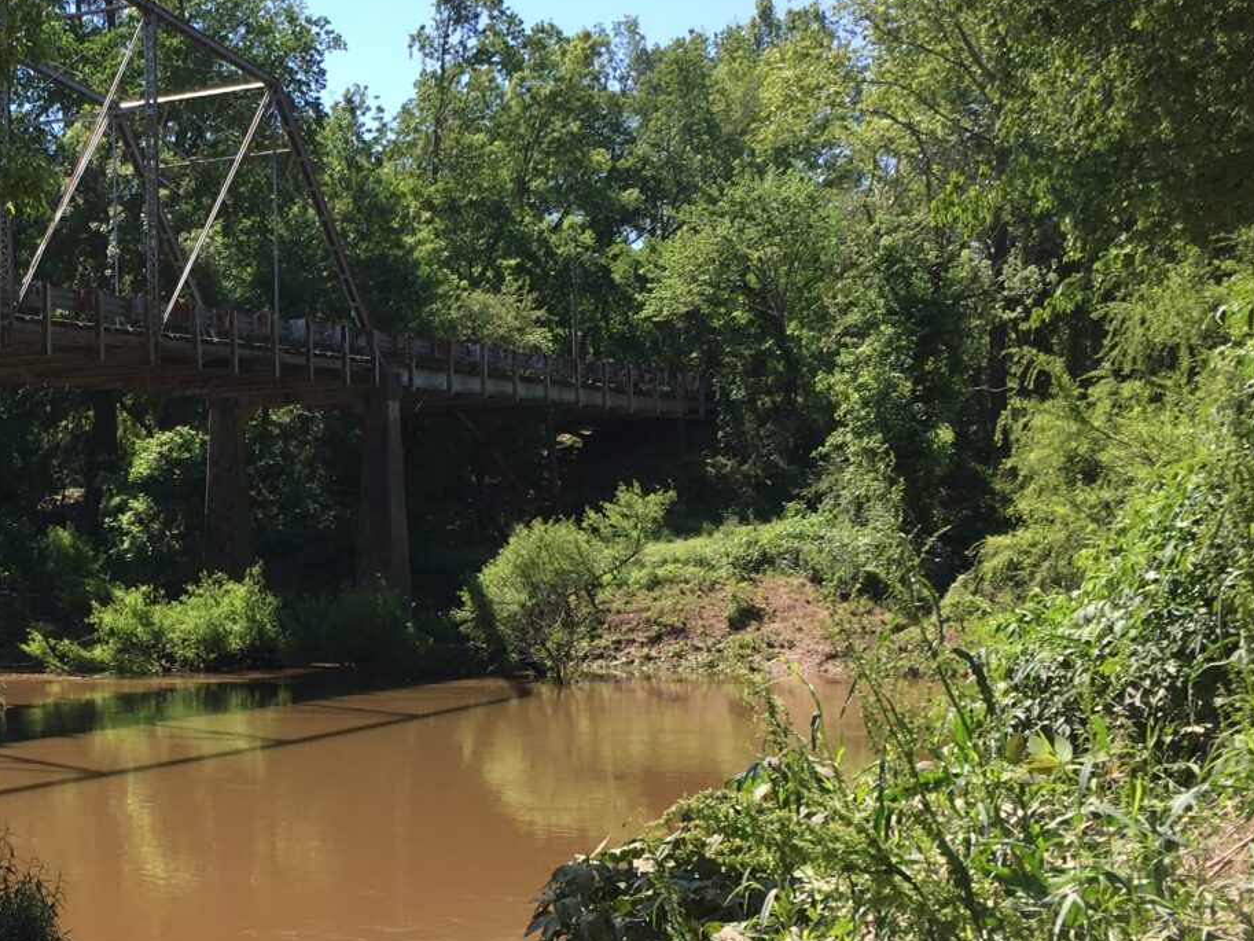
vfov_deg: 23.9
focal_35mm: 61
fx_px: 2210
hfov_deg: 29.9
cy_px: 618
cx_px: 62
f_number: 2.2
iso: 25
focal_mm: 4.15
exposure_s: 1/746
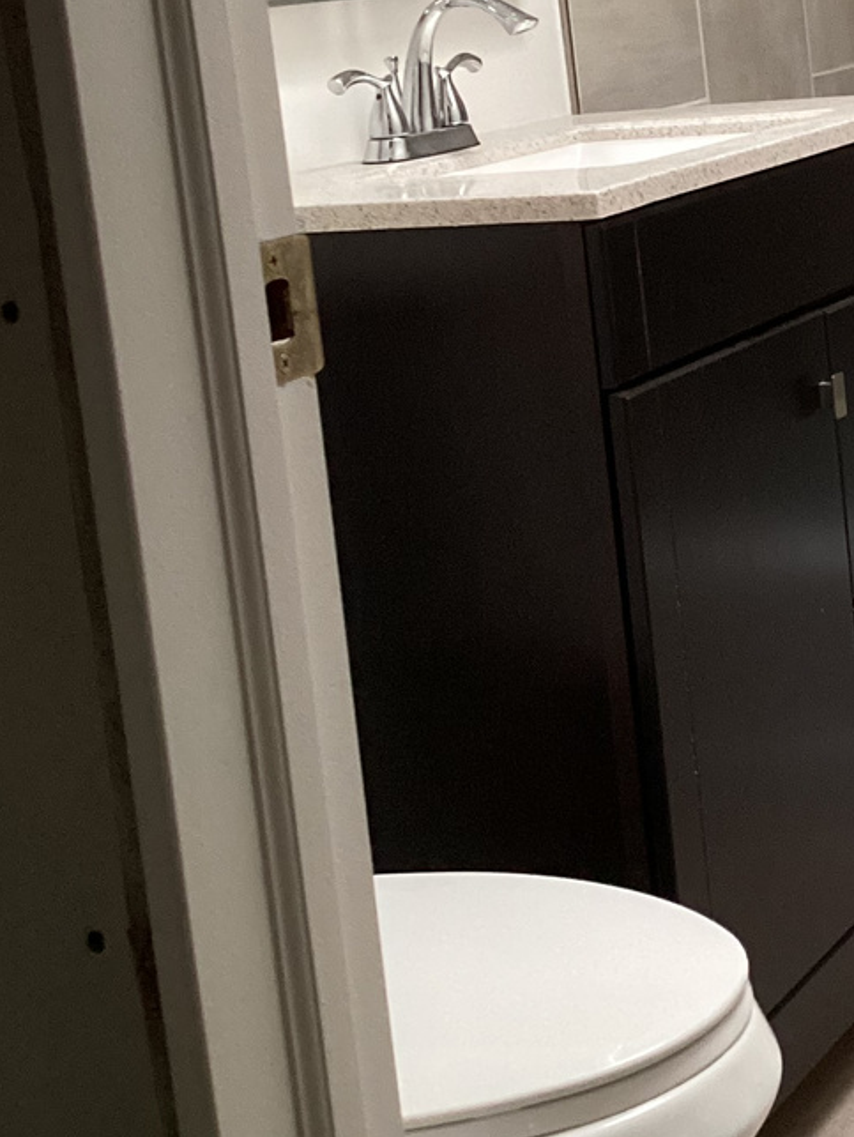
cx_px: 969
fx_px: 2432
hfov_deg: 19.0
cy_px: 168
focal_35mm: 74
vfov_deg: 25.7
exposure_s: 1/60
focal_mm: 3.3
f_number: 2.4
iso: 320
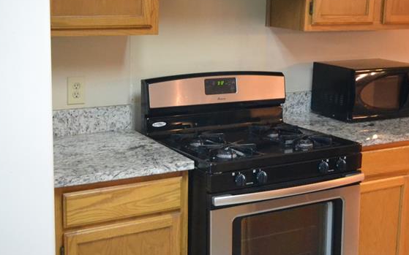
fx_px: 624
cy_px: 86
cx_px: 200
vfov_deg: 23.0
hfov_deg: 36.3
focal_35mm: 56
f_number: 5.6
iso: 3200
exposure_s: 1/40
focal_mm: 20
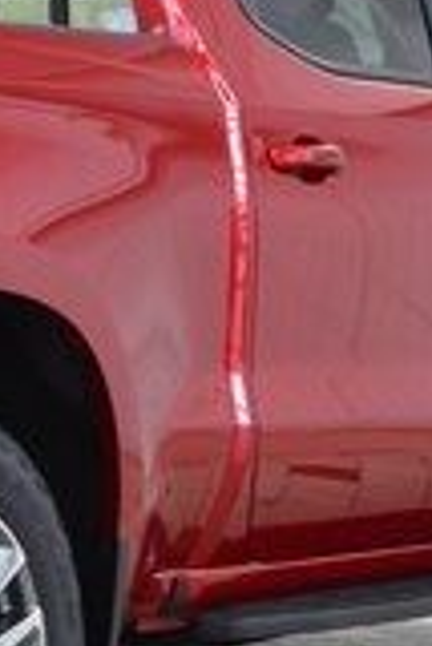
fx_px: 3879
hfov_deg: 6.3
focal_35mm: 216
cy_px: 285
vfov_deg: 9.5
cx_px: -275
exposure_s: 1/60
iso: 1600
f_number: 4.5
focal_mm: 36
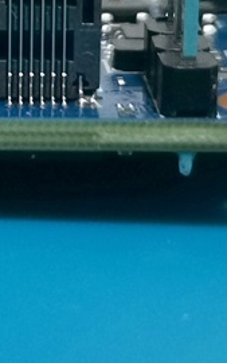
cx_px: -158
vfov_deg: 10.0
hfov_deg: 6.3
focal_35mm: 206
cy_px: -60
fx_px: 2037
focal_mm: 4.75
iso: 200
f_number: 1.8
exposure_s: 1/100
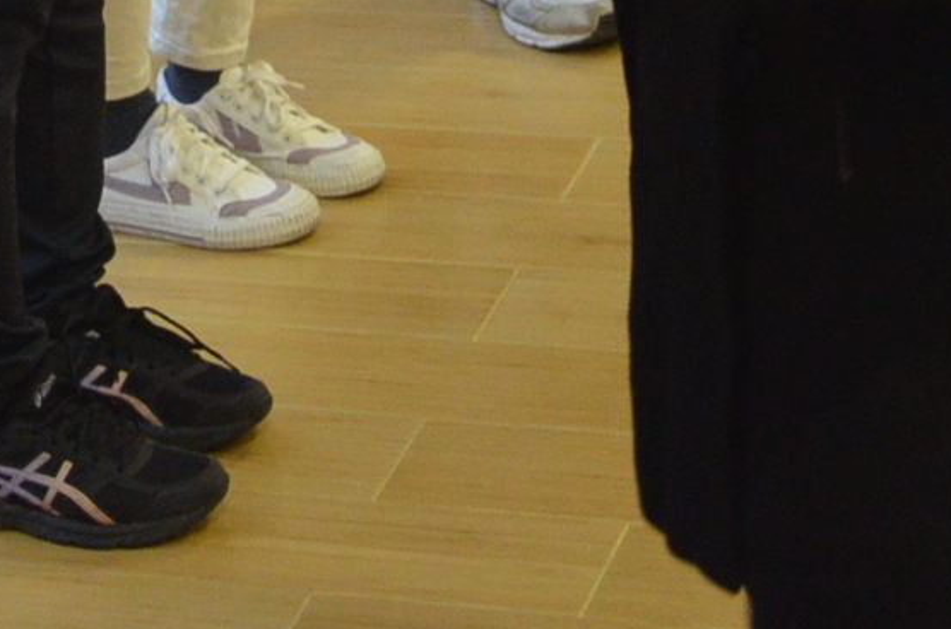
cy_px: -725
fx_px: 4381
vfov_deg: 7.8
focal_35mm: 166
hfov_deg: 12.3
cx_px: 15
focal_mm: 25
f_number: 4
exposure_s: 1/30
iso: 1600
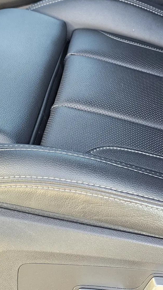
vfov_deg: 39.0
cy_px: 119
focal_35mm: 53
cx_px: 111
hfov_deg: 22.5
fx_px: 407
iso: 250
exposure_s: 1/100
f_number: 1.7
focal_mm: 6.3
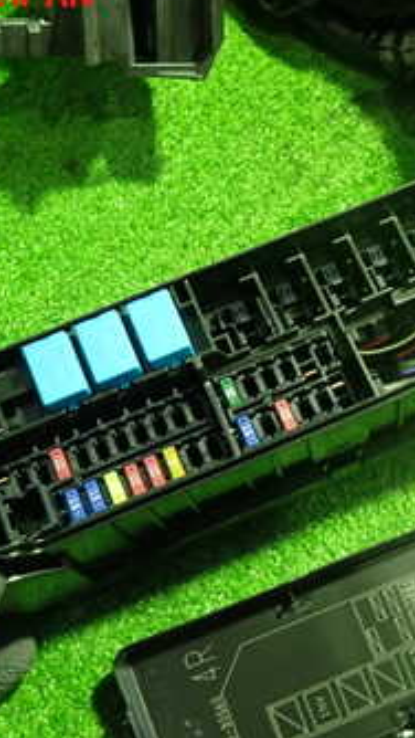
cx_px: 353
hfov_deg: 23.9
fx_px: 958
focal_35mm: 49
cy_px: 462
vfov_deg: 41.8
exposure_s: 1/30
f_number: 2
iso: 500
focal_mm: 4.5
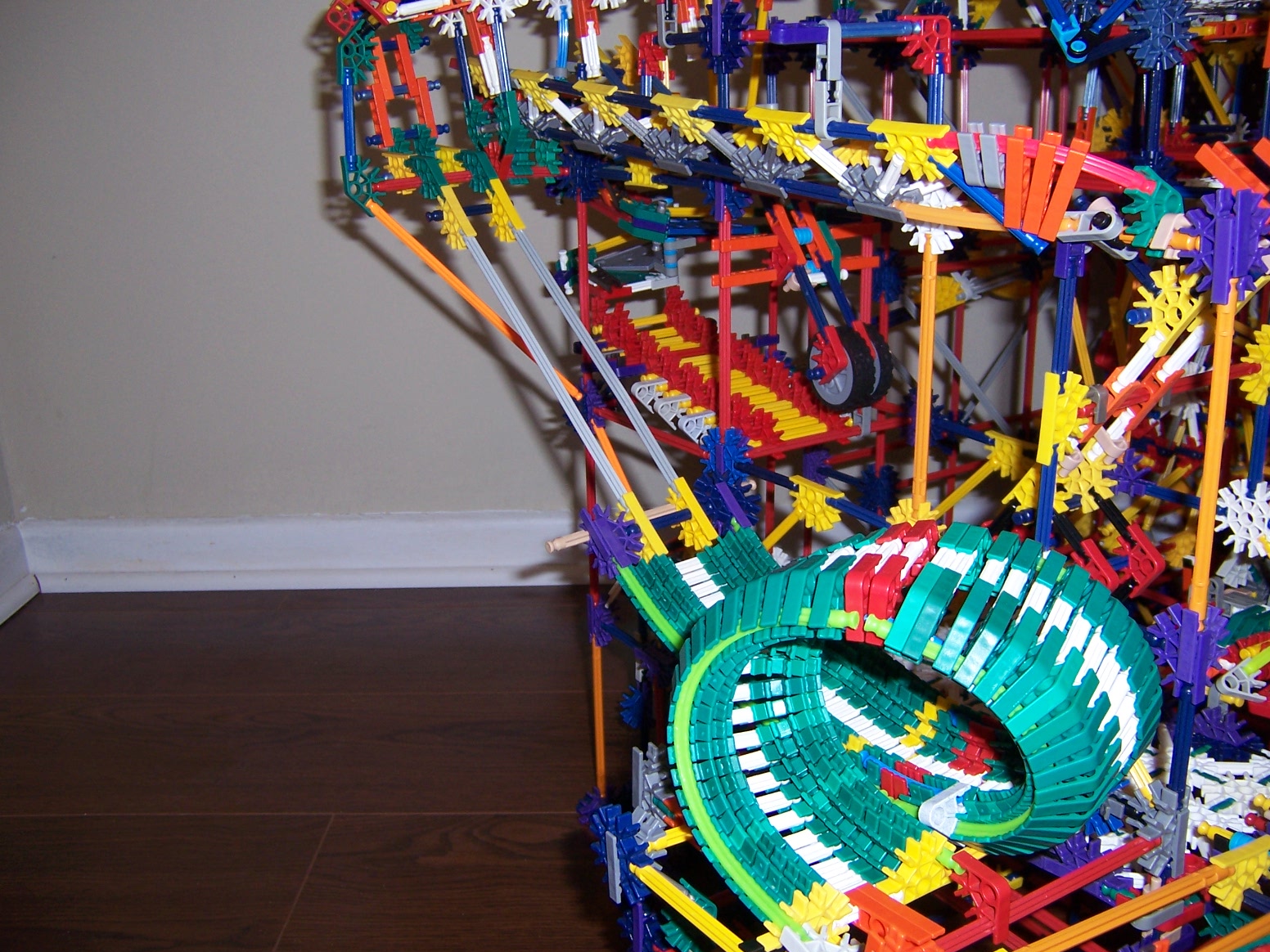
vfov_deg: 42.9
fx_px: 1211
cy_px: 476
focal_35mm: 33
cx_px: 635
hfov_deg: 55.4
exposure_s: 1/60
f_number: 2.8
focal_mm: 5.5
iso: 80
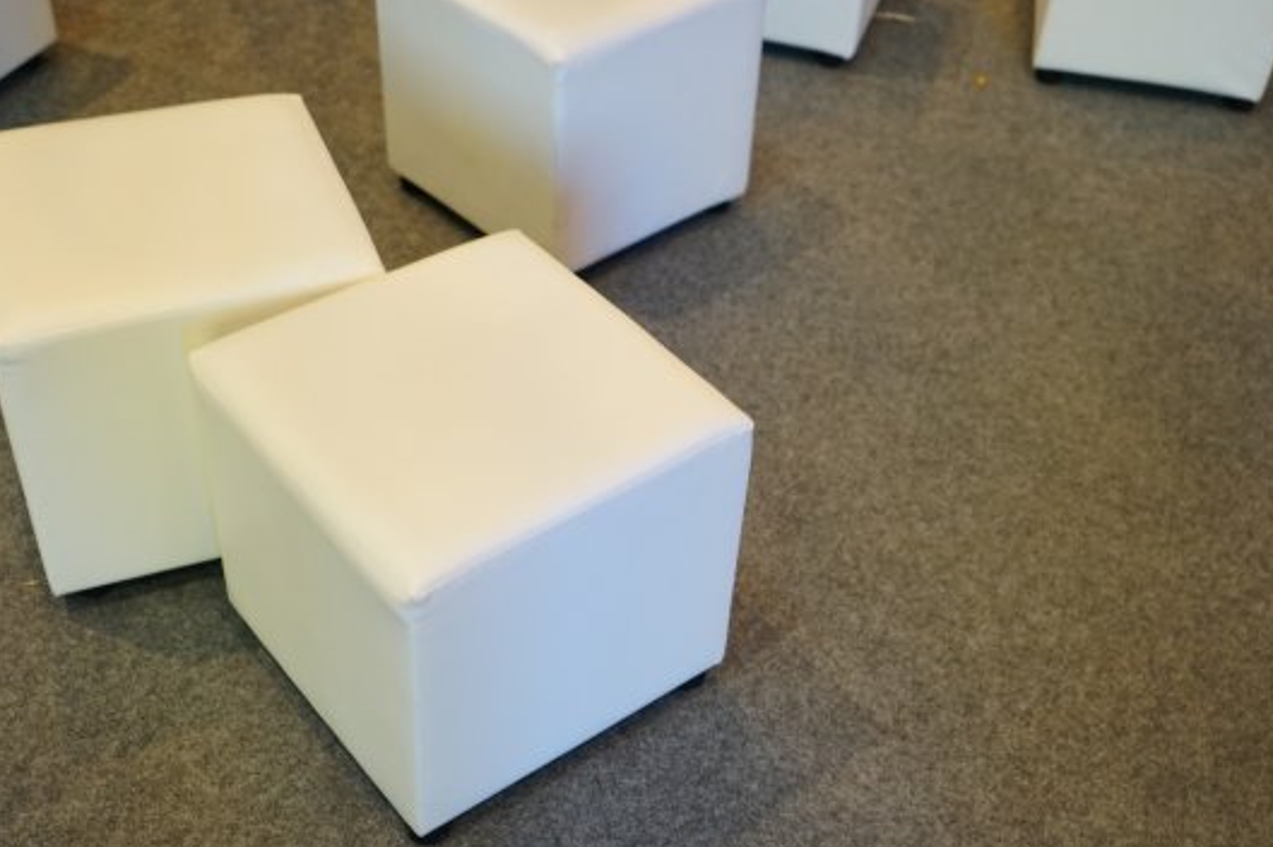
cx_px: 650
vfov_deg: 30.5
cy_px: 467
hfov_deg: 44.5
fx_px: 1555
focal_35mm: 44
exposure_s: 1/20
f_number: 4
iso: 800
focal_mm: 38
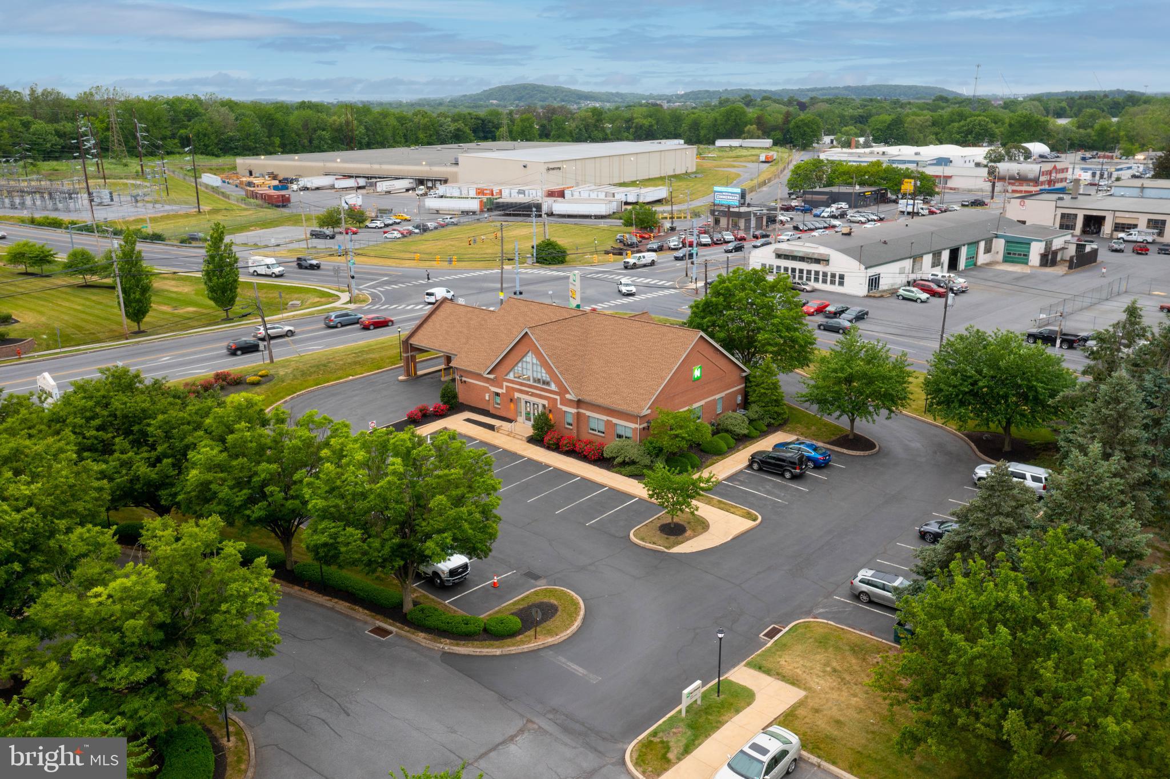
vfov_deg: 46.4
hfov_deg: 65.5
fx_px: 910
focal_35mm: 28
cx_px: 585
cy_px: 390
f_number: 5.6
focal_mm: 10.26
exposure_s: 1/30
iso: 100
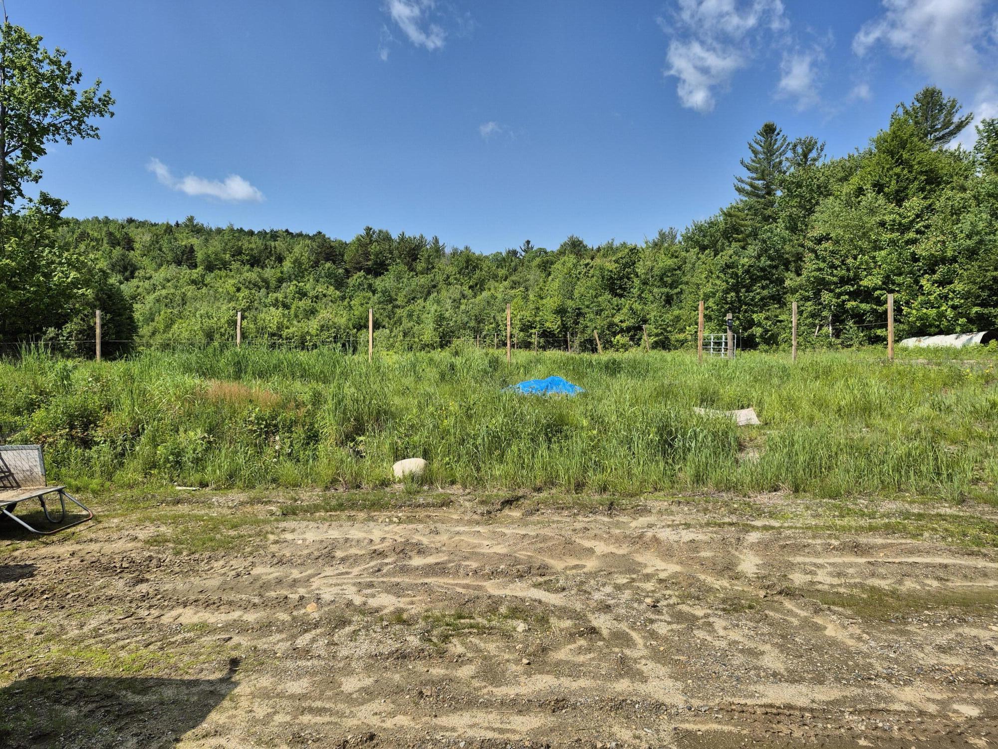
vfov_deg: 58.9
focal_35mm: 23
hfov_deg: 73.9
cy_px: 374
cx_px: 499
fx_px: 663
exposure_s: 1/2424
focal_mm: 5.4
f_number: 1.8
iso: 25
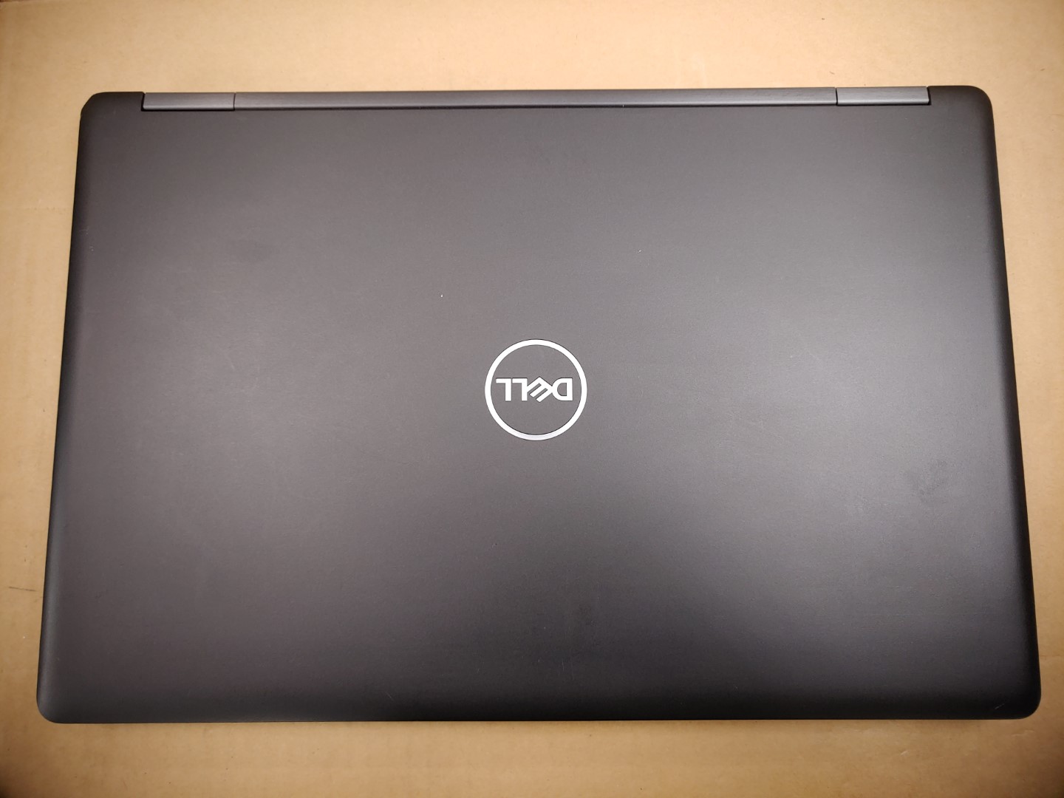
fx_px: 799
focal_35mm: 26
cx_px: 532
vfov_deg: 53.1
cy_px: 399
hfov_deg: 67.3
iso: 50
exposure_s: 1/60
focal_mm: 4.36
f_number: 1.8
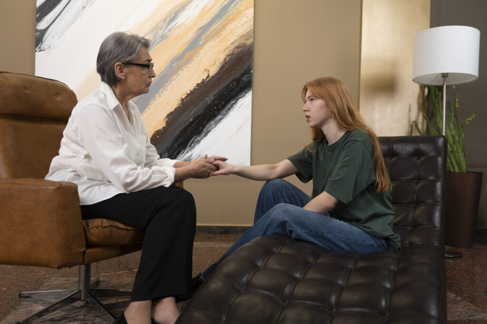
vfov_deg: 41.1
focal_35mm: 32
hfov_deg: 58.8
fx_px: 433
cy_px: 162
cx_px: 244
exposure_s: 1/200
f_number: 2.8
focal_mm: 32
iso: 1250
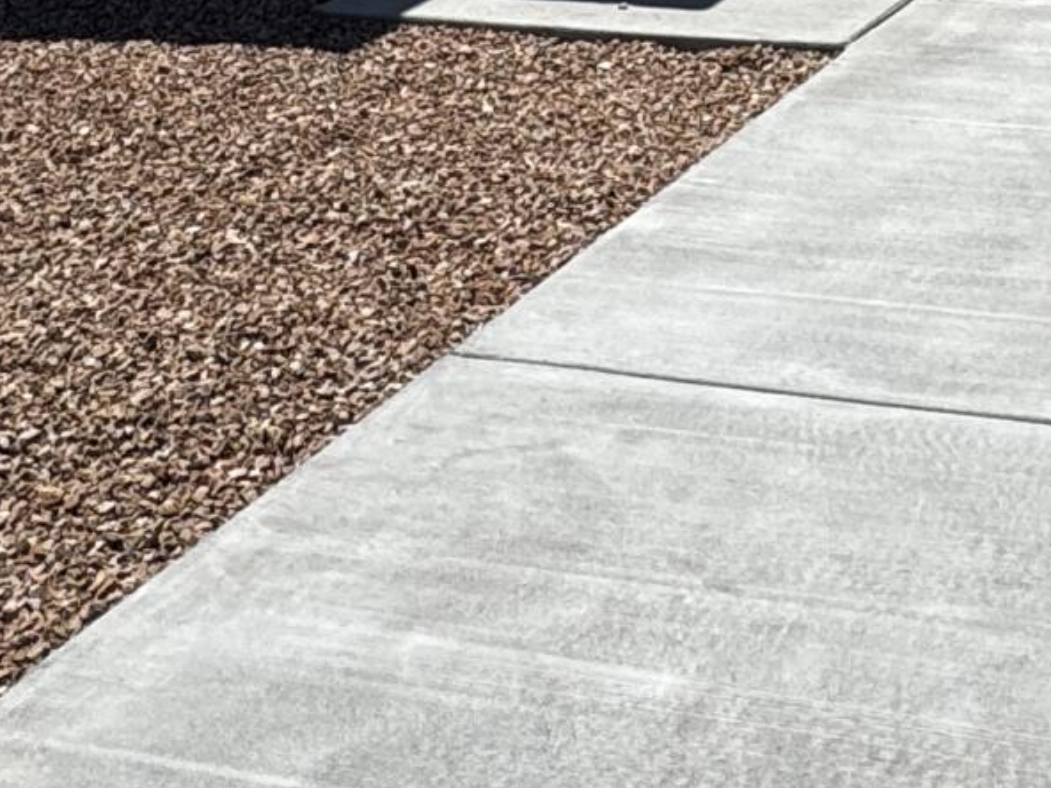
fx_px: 2156
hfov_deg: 26.2
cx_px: 1000
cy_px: -515
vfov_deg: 17.7
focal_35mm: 71
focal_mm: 2.22
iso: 50
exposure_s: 1/2273
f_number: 2.2
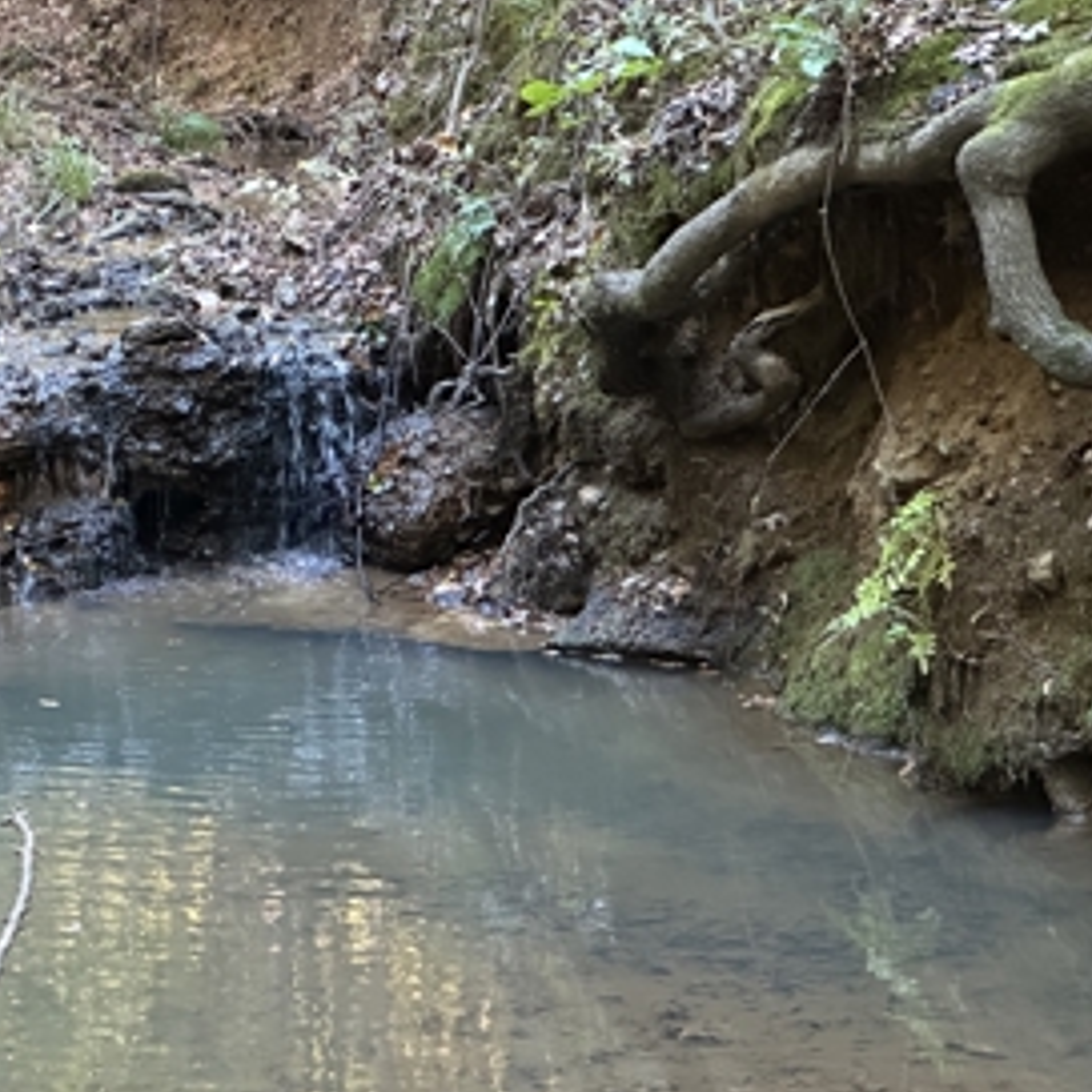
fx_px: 3569
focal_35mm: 100
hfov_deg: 17.3
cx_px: 329
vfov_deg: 17.4
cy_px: 594
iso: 1250
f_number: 2.8
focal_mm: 9
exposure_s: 1/41
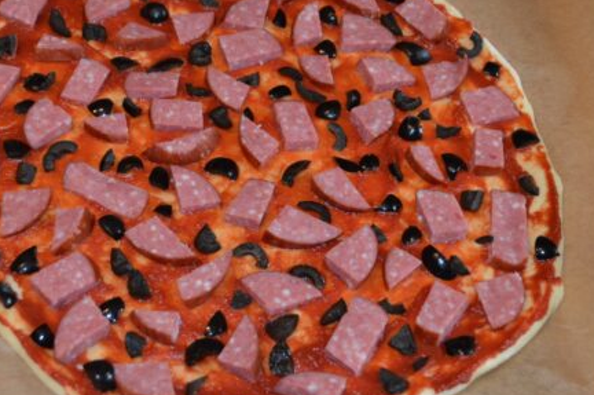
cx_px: 256
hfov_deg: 27.7
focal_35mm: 73
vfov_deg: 18.6
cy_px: 182
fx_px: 1203
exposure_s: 1/60
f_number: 4.5
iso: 1250
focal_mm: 30
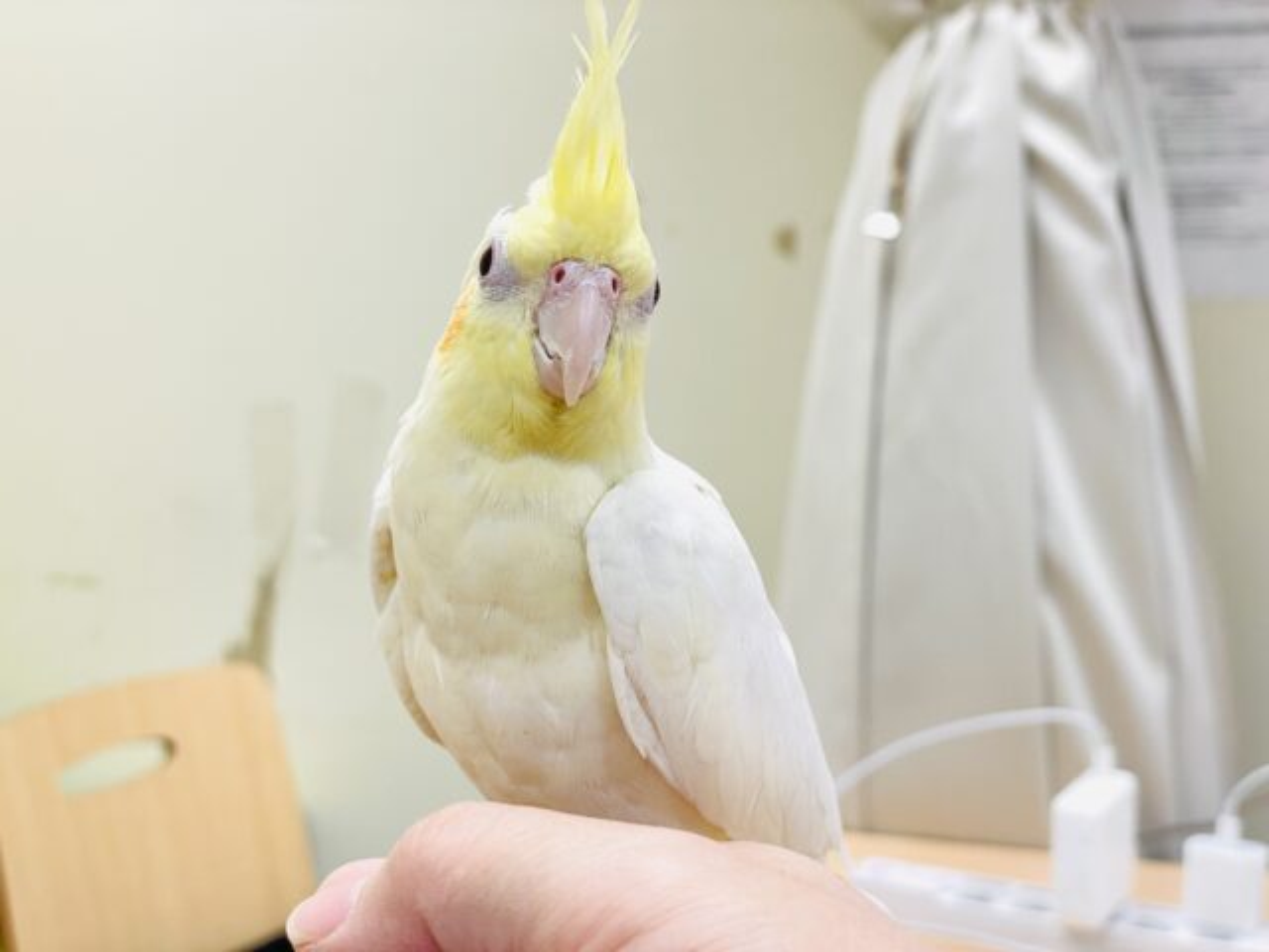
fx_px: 1906
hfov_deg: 36.8
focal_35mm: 52
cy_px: 476
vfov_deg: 28.0
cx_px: 634
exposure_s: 1/99
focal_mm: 6
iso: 80
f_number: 2
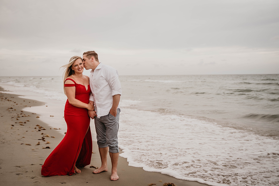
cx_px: 140
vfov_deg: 34.2
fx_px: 302
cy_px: 93
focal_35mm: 39
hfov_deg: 49.5
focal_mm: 39
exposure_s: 1/250
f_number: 2.8
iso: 400
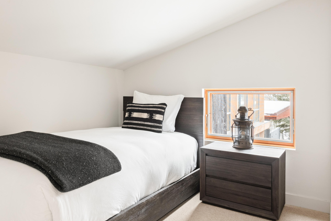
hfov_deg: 61.3
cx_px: 129
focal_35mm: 30
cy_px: 99
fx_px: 276
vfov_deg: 43.6
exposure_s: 1/5
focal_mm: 24
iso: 1000
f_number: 7.1
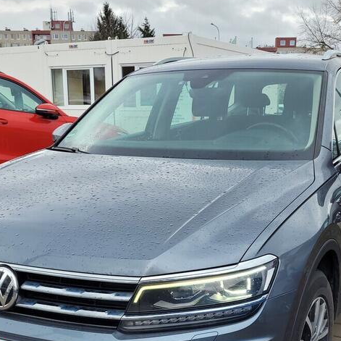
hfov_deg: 34.0
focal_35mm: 50
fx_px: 557
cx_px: 182
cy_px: 256
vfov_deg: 33.4
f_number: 1.8
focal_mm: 5.4
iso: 40
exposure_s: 1/328
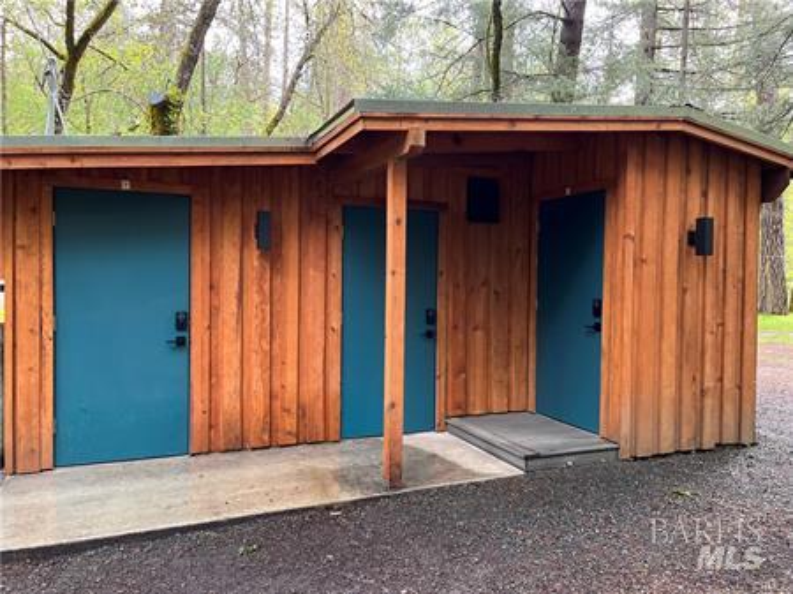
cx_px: 396
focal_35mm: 26
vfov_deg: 53.0
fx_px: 595
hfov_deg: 67.3
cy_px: 297
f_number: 1.6
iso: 125
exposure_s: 1/121
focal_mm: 5.1
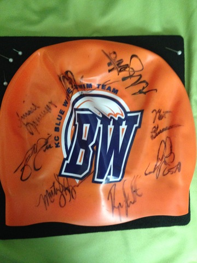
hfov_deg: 42.9
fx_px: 250
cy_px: 132
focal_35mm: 33
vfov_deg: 55.4
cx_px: 98
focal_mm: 4.12
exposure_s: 1/15
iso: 400
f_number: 2.4
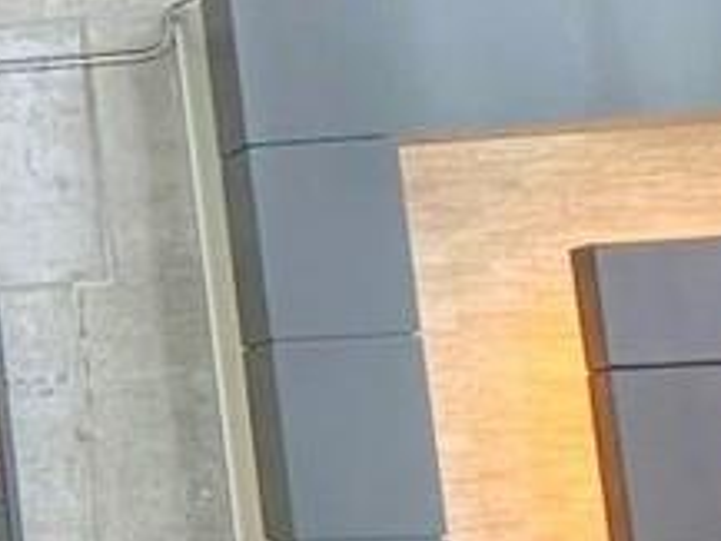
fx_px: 2001
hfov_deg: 13.2
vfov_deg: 15.4
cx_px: -1143
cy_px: 282
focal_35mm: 96
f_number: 1.8
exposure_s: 1/99
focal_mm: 1.57
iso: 32
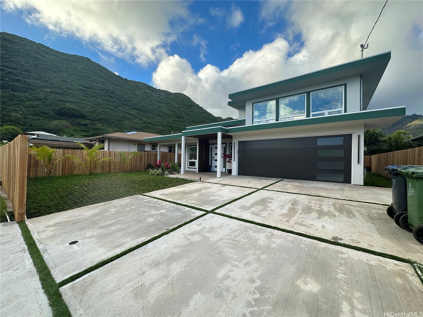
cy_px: 158
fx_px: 171
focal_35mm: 14
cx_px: 212
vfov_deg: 85.7
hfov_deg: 102.1
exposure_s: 1/590
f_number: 2.2
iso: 40
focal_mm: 2.22
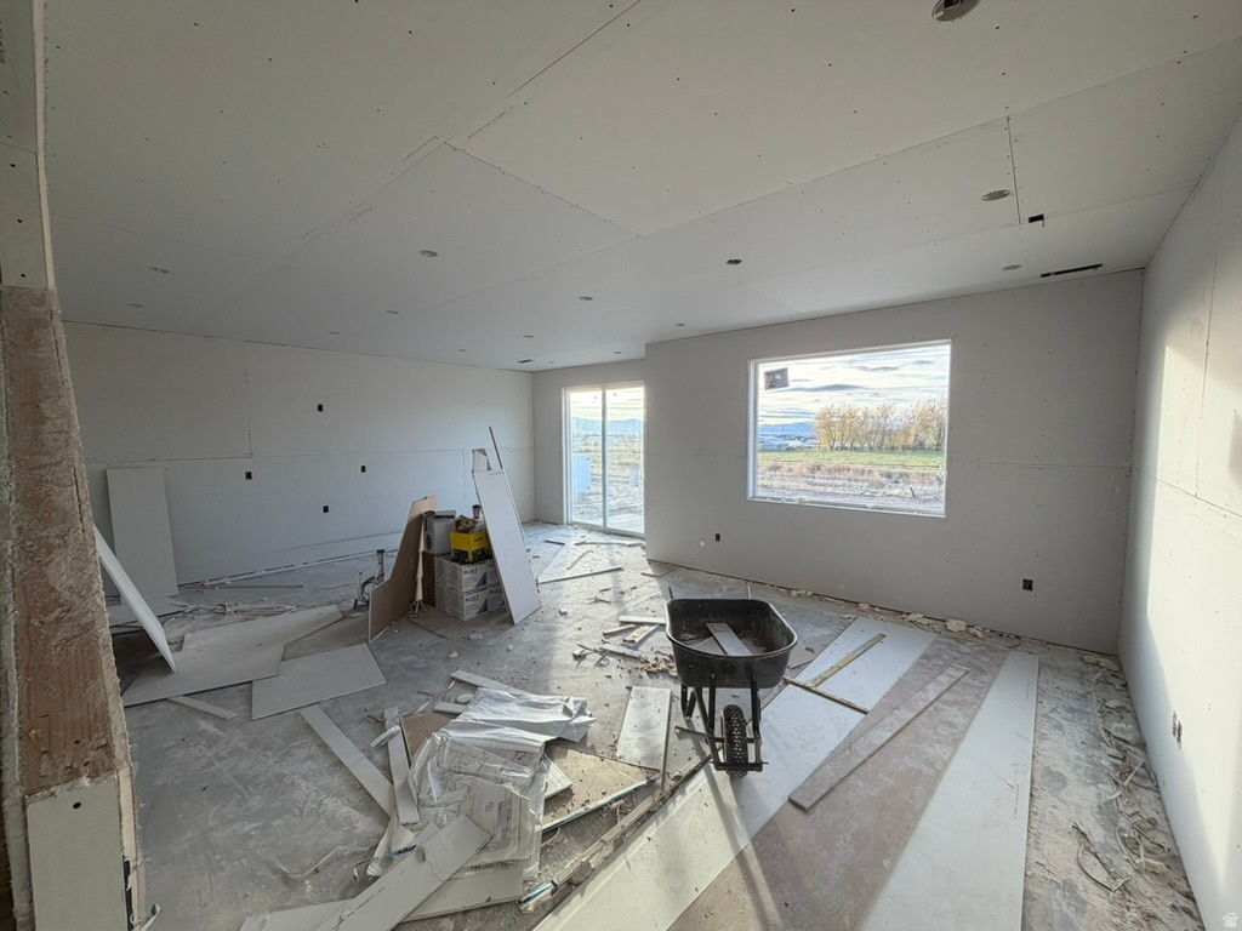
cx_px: 621
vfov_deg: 85.7
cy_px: 466
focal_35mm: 14
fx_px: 502
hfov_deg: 102.1
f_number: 2.2
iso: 80
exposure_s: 1/121
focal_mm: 2.22
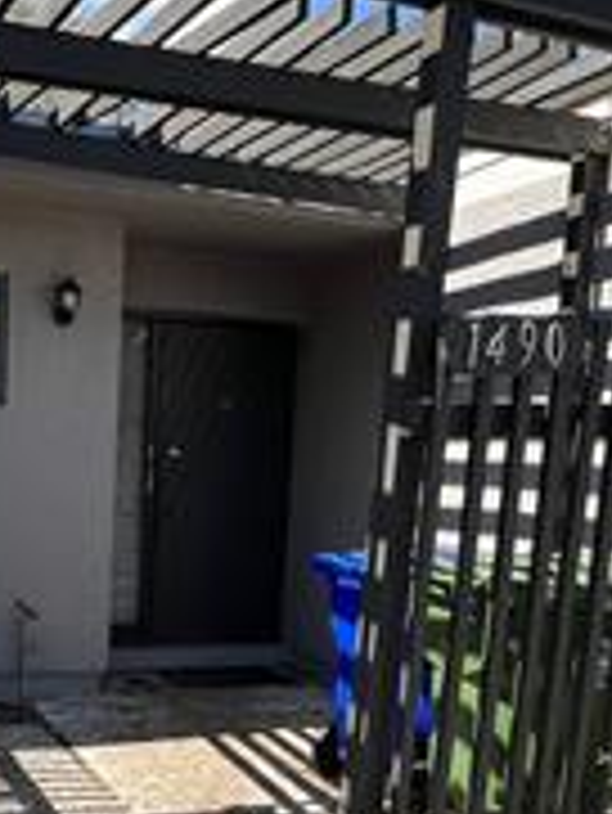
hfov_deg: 33.0
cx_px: 158
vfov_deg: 42.5
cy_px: 607
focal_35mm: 43
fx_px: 1012
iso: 32
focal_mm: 1.57
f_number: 1.8
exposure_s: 1/376
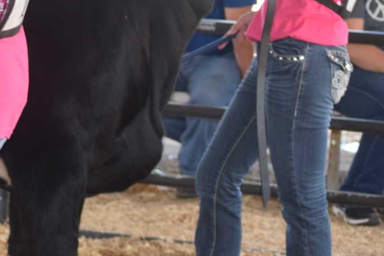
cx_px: -59
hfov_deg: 9.0
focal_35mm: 225
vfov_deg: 6.1
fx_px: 2404
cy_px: -65
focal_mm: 55
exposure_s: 1/125
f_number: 5.6
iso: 400
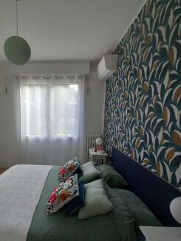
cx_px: 65
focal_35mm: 17
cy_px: 131
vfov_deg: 90.8
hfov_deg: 73.1
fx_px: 119
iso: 125
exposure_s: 1/100
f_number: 2.2
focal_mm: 1.13
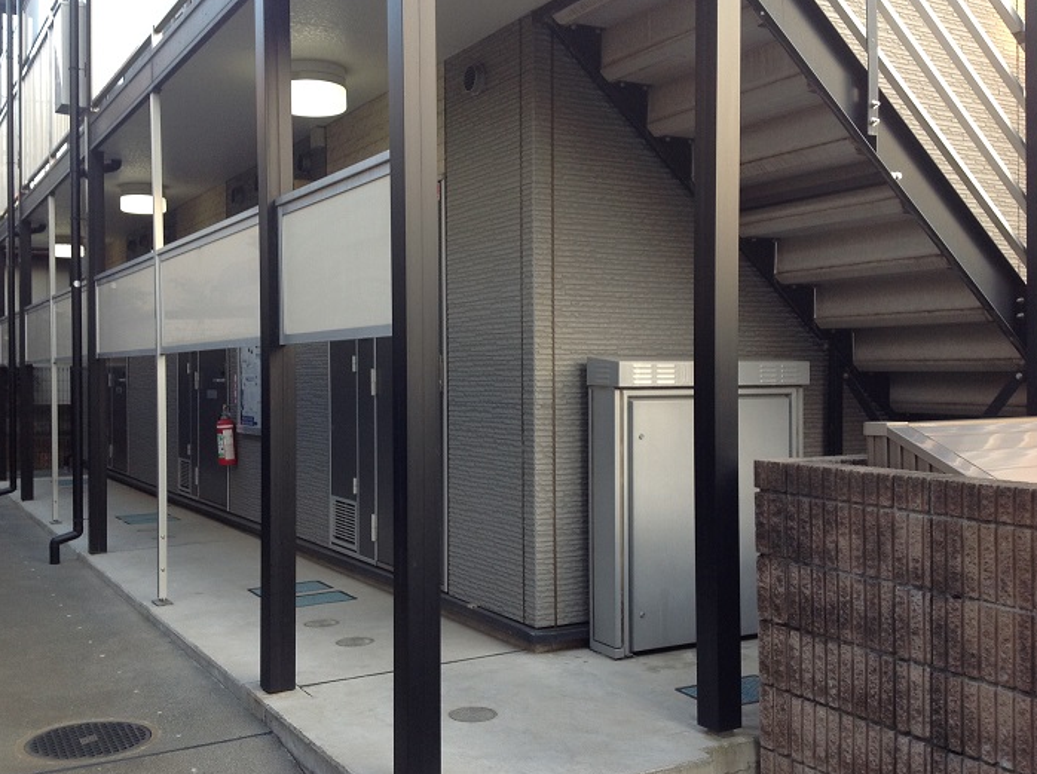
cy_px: 380
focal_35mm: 39
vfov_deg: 36.7
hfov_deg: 47.9
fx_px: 1166
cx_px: 492
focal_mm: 4.28
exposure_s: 1/60
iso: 50
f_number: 2.4
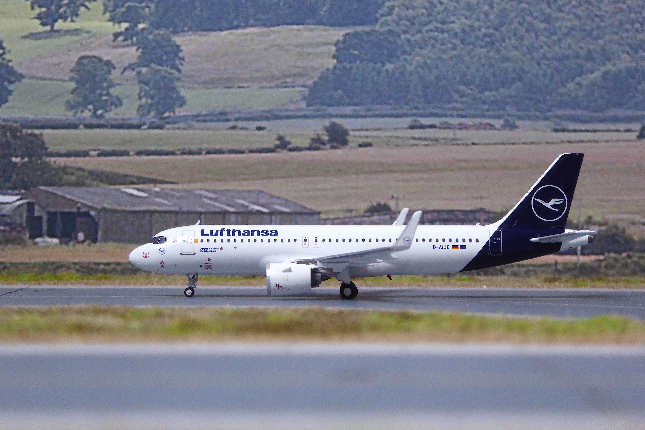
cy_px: 221
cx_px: 323
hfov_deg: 15.4
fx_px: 2383
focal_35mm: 133
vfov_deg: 10.3
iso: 400
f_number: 5.1
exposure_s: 1/13
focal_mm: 20.6
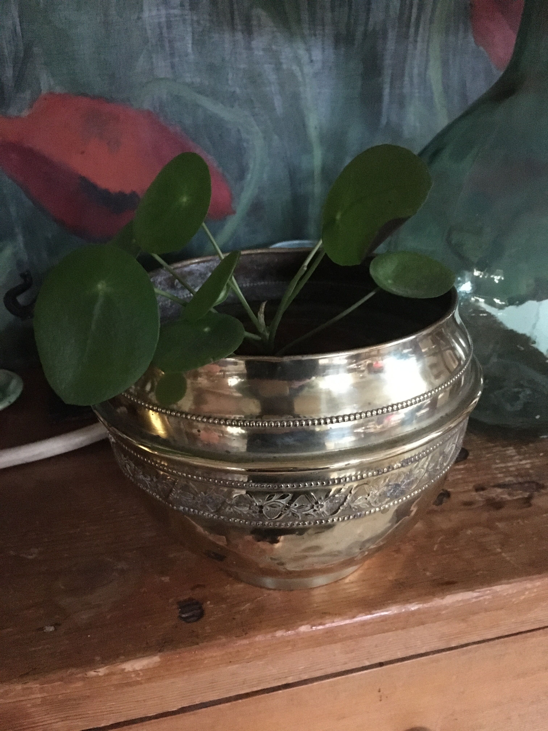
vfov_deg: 61.7
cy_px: 366
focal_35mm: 29
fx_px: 612
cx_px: 274
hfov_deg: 48.2
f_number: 2.2
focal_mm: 4.15
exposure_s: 1/17
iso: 1250
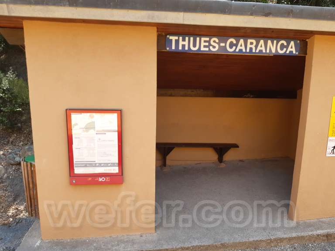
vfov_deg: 53.1
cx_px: 168
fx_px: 252
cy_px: 126
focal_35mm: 26
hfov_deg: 67.3
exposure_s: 1/264
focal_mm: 3.92
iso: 40
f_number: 1.7
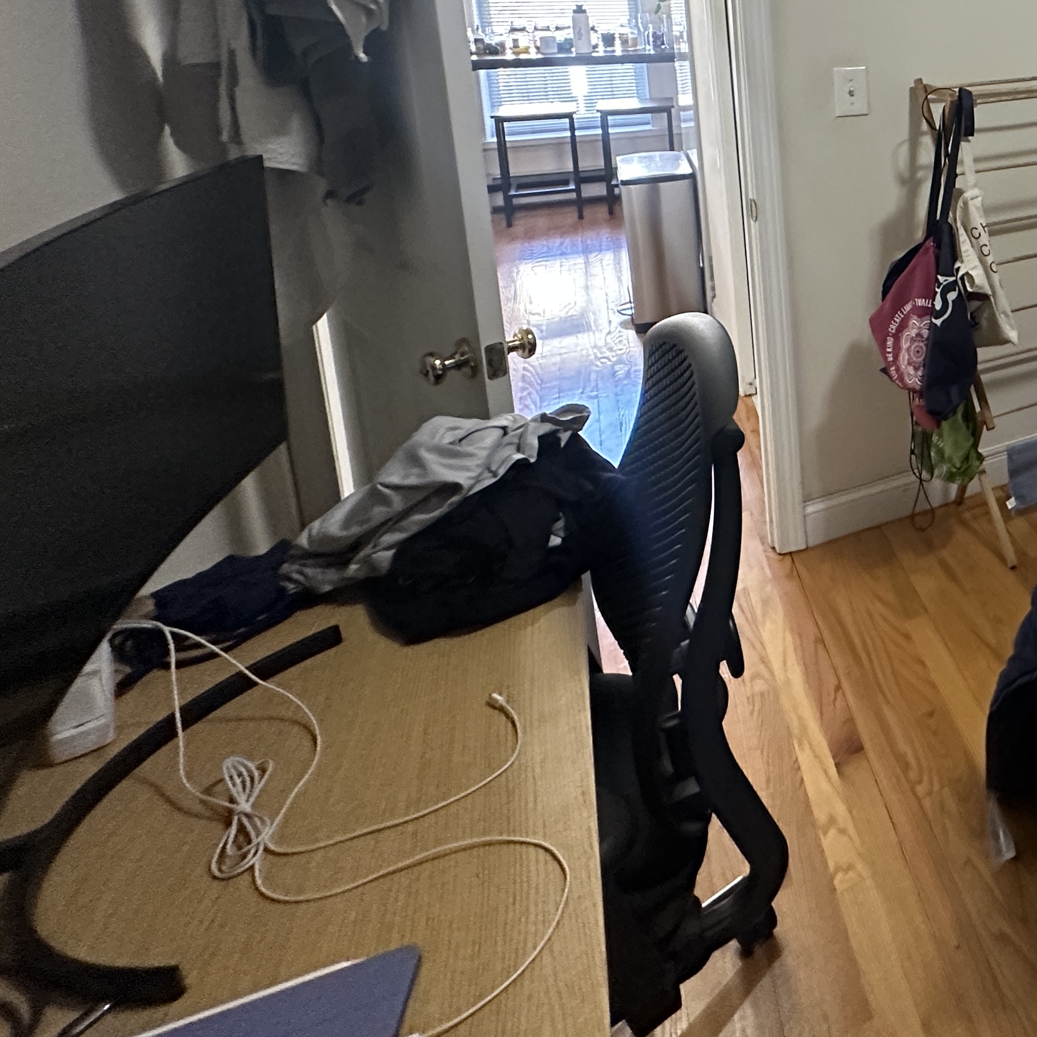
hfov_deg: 40.9
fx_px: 983
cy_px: 131
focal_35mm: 29
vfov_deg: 50.3
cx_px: 1210
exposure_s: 1/60
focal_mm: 2.22
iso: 400
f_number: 2.2
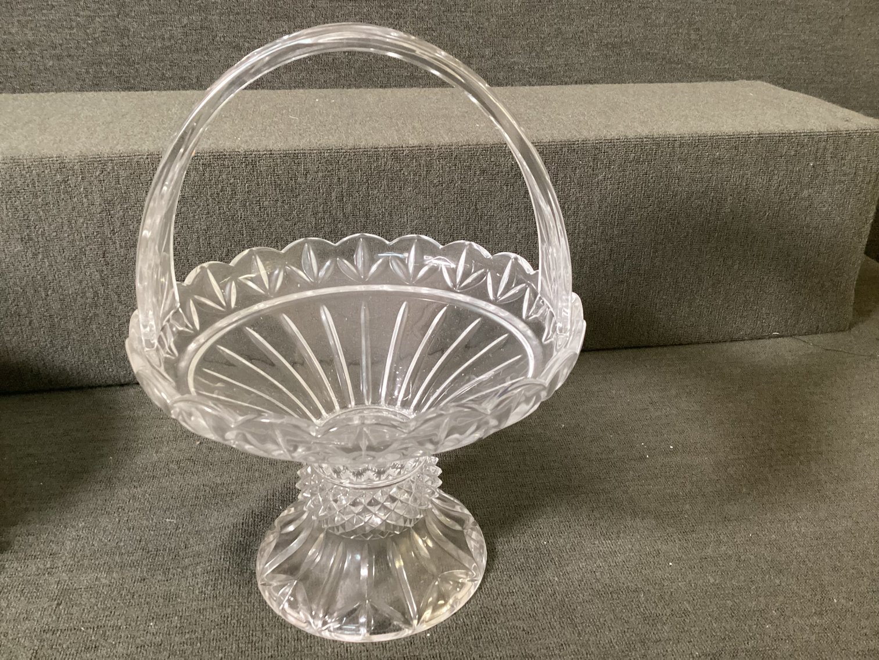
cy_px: 330
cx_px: 440
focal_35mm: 31
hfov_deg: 58.3
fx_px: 787
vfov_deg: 45.4
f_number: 2.4
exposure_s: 1/40
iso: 400
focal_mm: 3.3
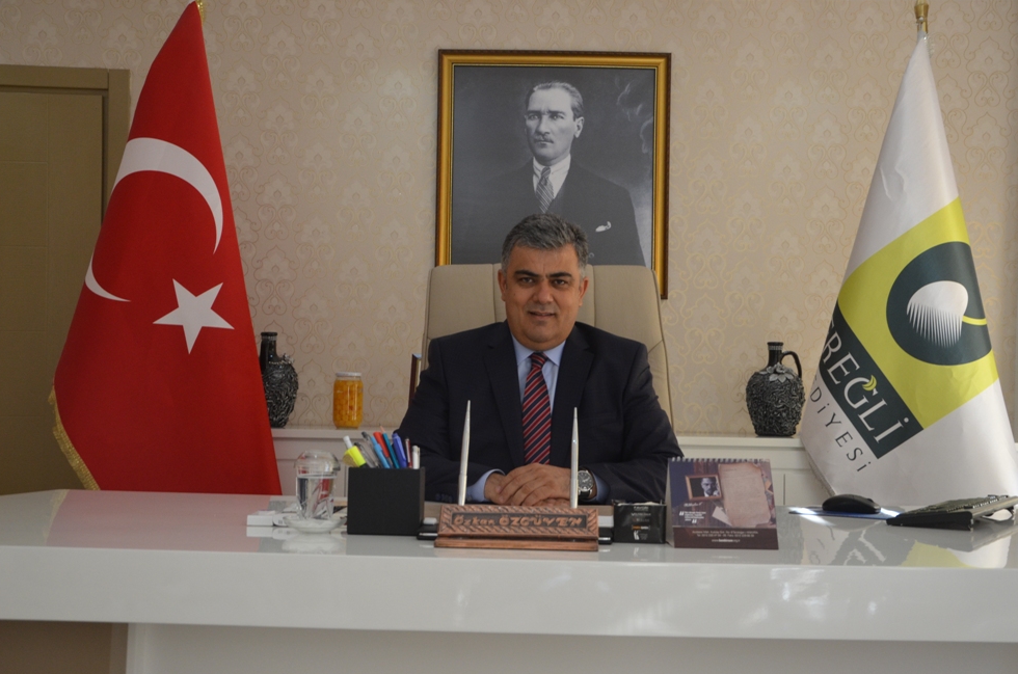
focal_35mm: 47
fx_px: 1326
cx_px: 529
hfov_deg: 42.0
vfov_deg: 28.5
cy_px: 340
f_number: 5.6
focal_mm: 30
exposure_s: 1/125
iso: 800
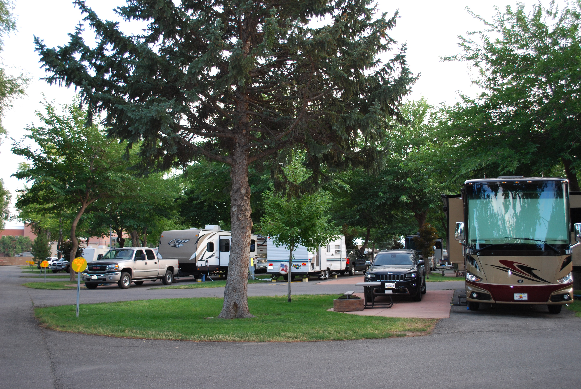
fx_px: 582
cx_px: 290
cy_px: 194
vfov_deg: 37.0
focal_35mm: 36
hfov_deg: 53.1
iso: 250
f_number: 4.2
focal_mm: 24
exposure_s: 1/60
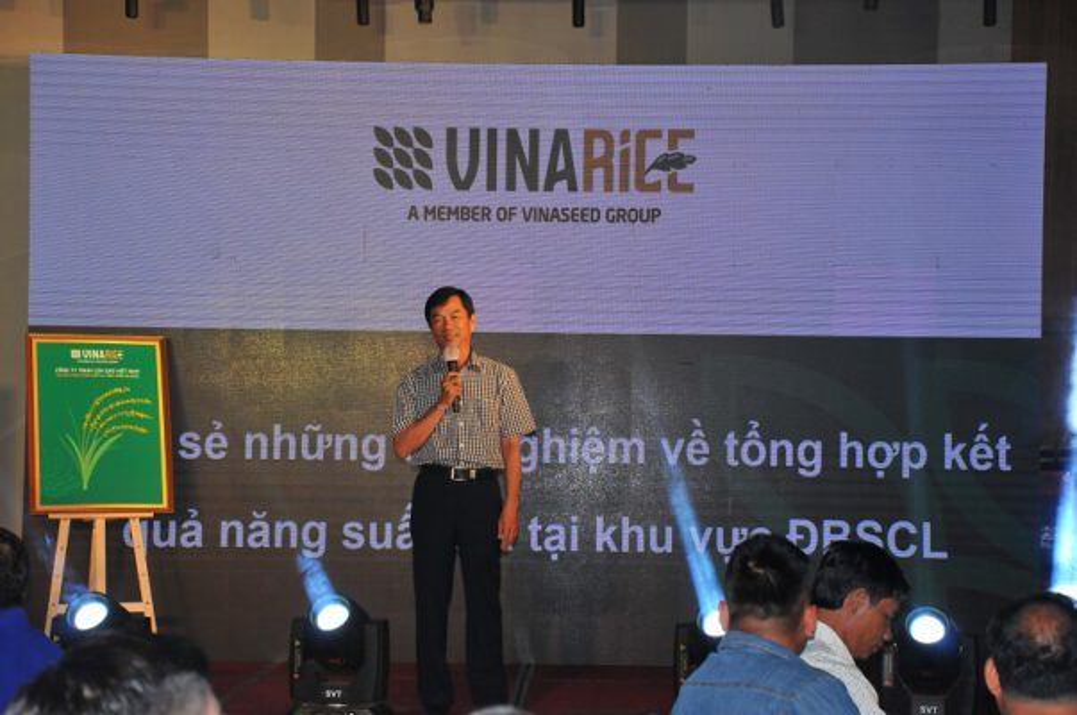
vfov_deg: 17.4
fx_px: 2330
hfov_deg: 26.0
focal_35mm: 78
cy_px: 358
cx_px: 538
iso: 1000
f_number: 6.3
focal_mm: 52
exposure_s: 1/250
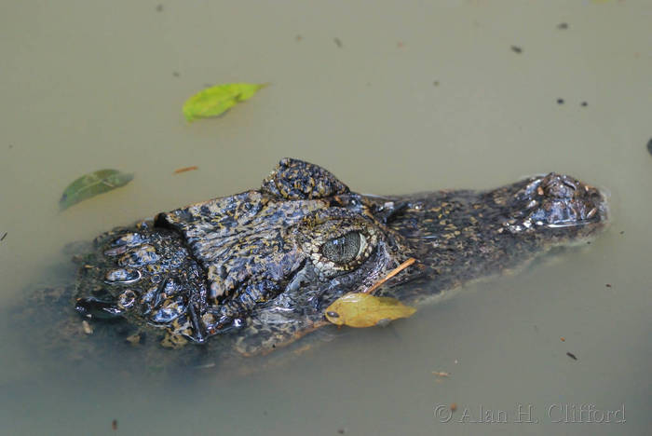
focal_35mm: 345
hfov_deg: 6.0
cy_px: 218
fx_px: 6253
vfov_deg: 4.0
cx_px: 326
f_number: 5.3
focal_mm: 230
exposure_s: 1/125
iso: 1600
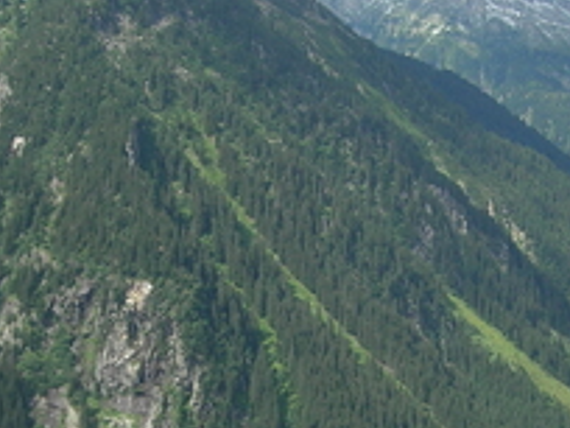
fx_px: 1844
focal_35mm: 112
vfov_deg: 13.2
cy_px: 294
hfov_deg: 17.5
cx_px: 405
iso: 64
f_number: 4.8
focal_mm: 7.8
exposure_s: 1/424
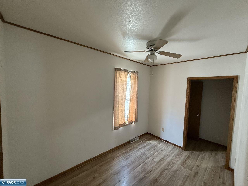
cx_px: 124
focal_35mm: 14
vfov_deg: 85.7
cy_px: 93
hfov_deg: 102.1
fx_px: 100
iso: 320
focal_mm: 2.22
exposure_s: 1/75
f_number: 2.2
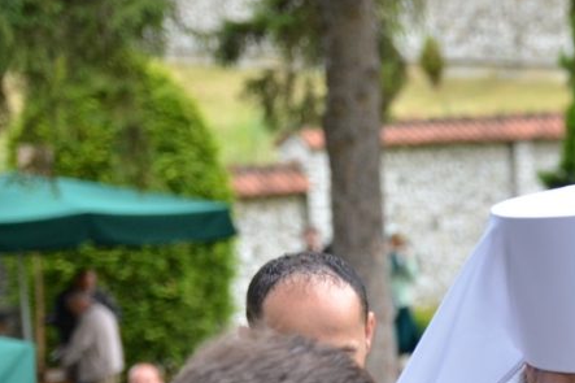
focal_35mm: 173
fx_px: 2762
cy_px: 414
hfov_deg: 11.7
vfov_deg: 7.9
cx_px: 641
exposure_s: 1/1600
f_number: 2.8
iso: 800
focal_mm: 50
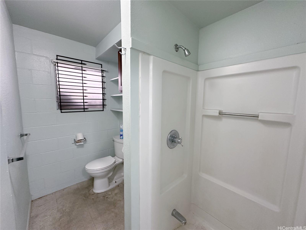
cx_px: 153
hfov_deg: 102.1
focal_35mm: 14
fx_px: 124
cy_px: 115
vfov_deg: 85.7
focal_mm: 2.22
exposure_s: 1/60
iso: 320
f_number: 2.2
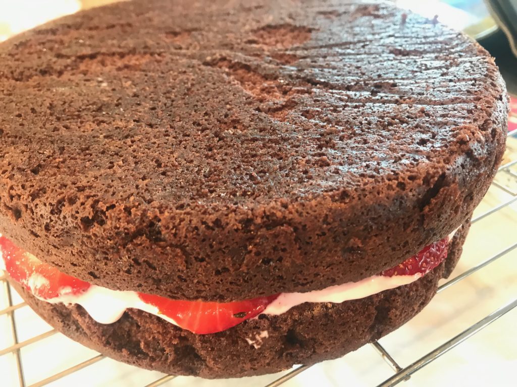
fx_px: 418
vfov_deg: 49.7
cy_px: 194
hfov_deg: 63.4
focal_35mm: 28
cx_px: 258
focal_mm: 3.99
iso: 50
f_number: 1.8
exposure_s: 1/15
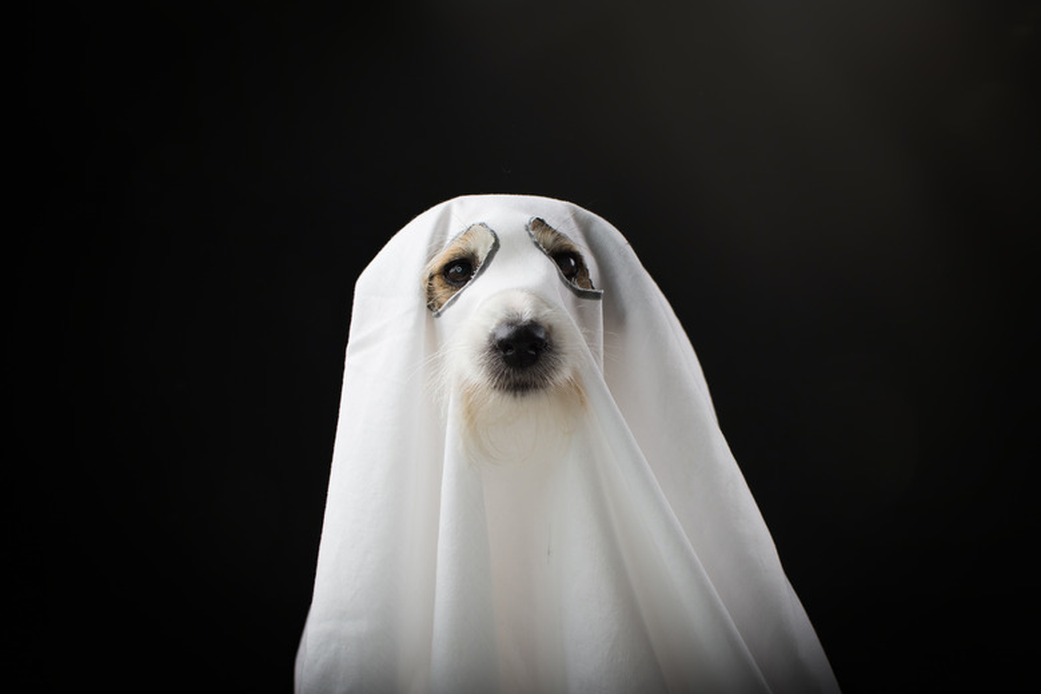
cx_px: 520
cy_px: 347
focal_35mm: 52
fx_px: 1518
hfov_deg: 37.9
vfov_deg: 25.8
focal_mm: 35
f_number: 5
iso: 400
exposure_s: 1/200
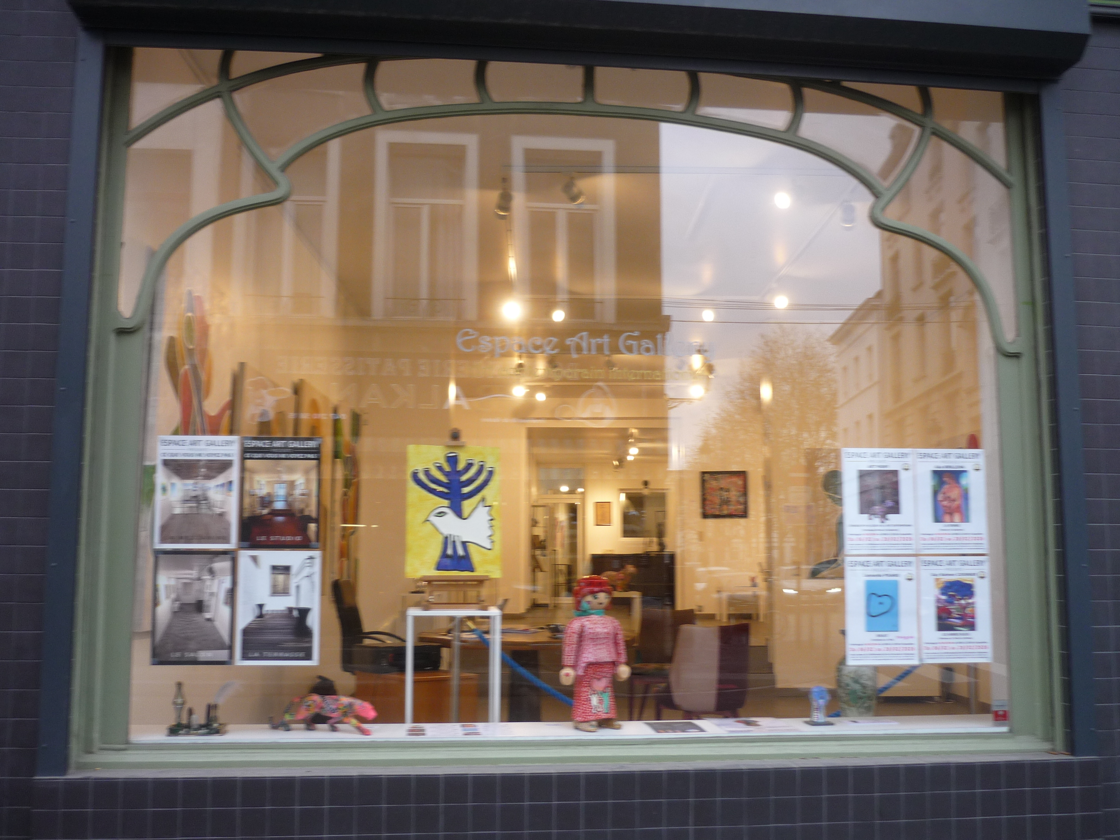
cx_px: 560
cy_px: 420
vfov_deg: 42.9
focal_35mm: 33
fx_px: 1068
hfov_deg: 55.4
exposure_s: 1/60
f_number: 2.8
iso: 100
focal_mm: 5.5
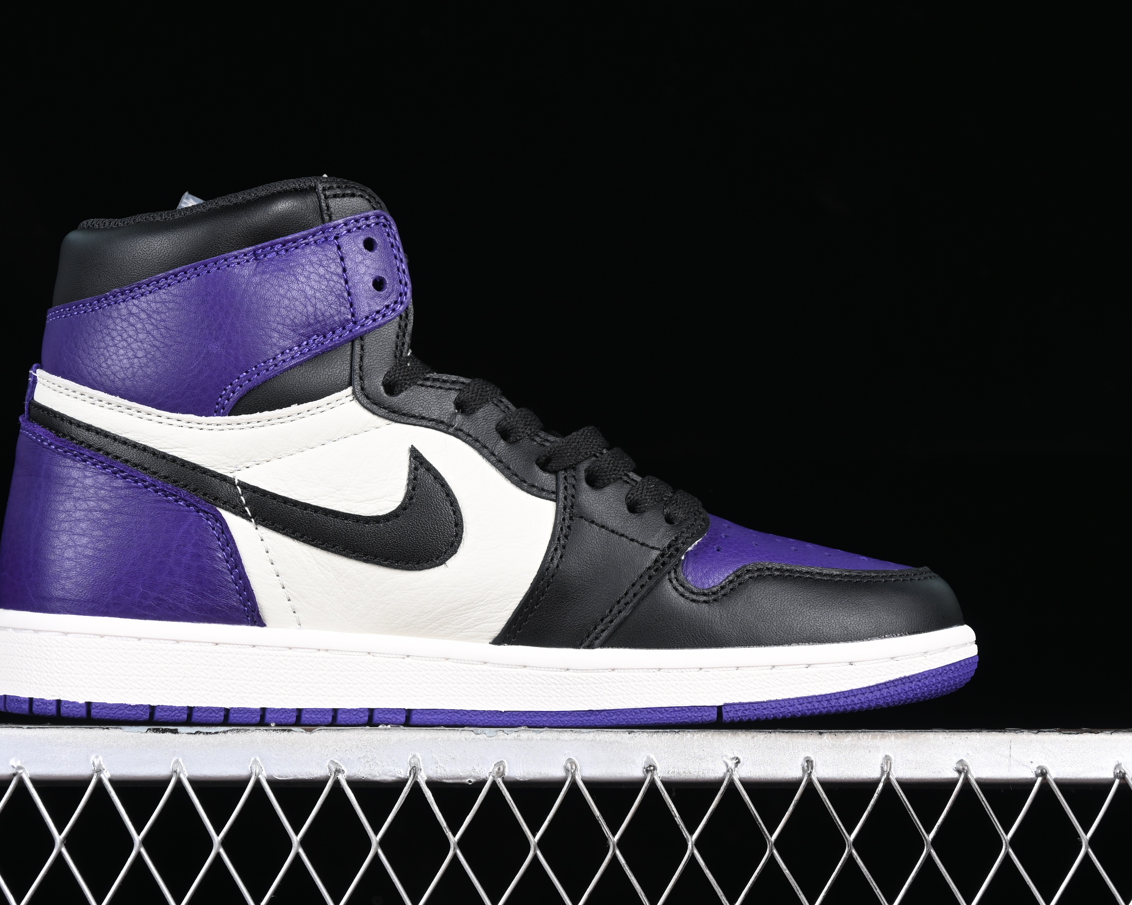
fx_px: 2848
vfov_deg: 18.1
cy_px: 451
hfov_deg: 22.5
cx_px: 480
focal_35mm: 85
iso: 160
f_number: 6.3
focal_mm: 50
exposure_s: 1/60
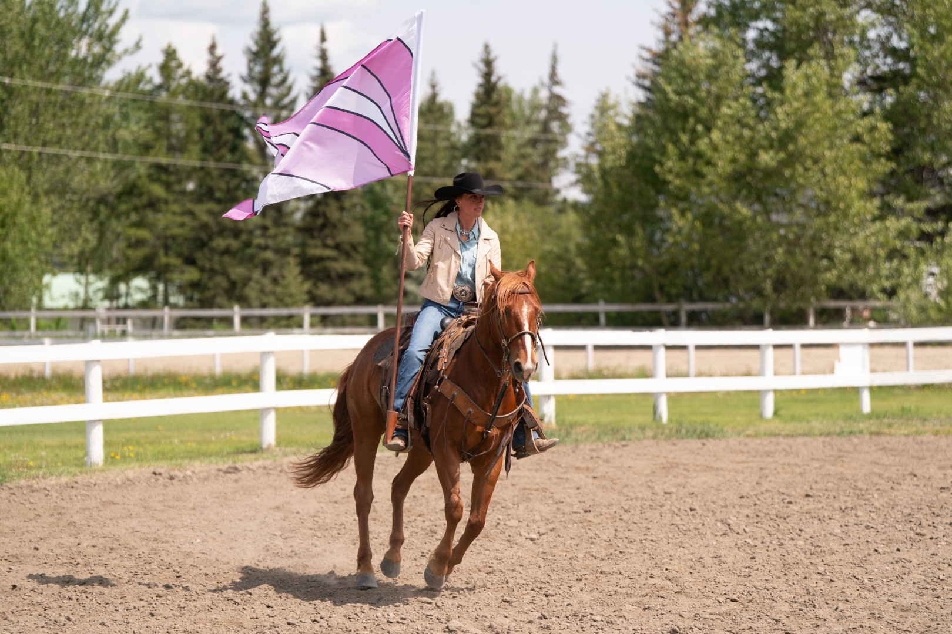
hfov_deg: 17.8
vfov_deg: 11.9
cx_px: 476
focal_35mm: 115
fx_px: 3041
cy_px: 317
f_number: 2.8
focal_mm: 115
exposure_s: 1/6400
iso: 400
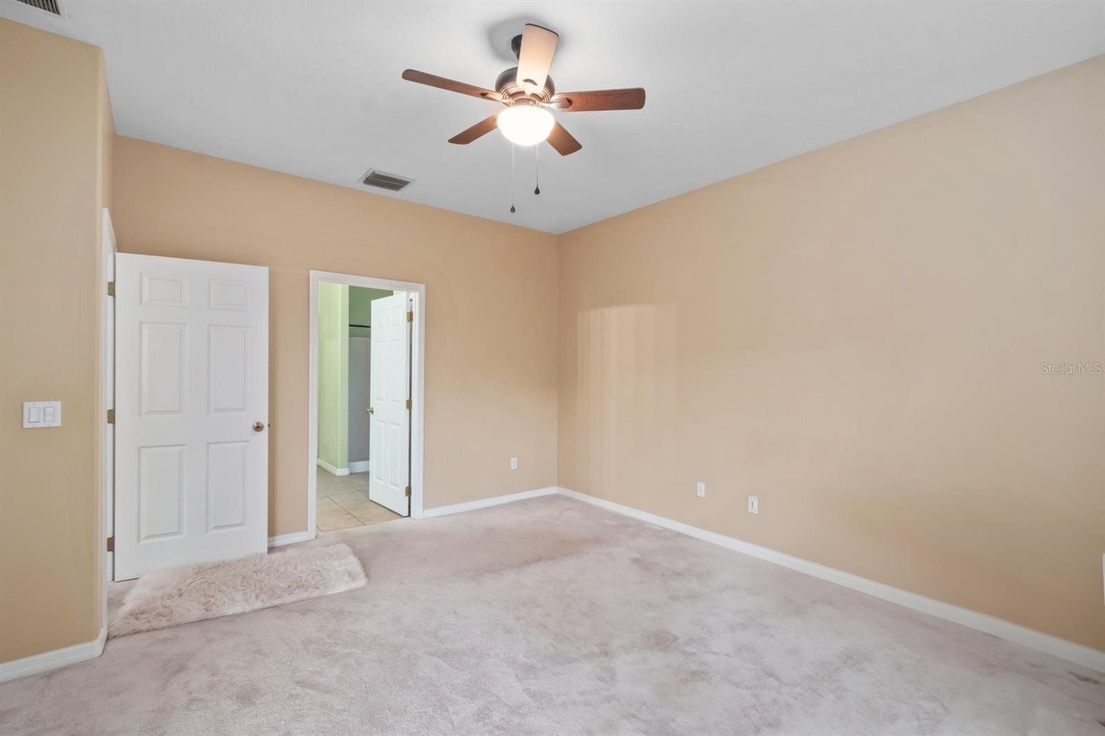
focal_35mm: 15
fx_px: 460
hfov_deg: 100.4
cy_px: 368
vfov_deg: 77.3
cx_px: 552
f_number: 9
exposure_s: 1.3
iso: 250
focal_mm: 10
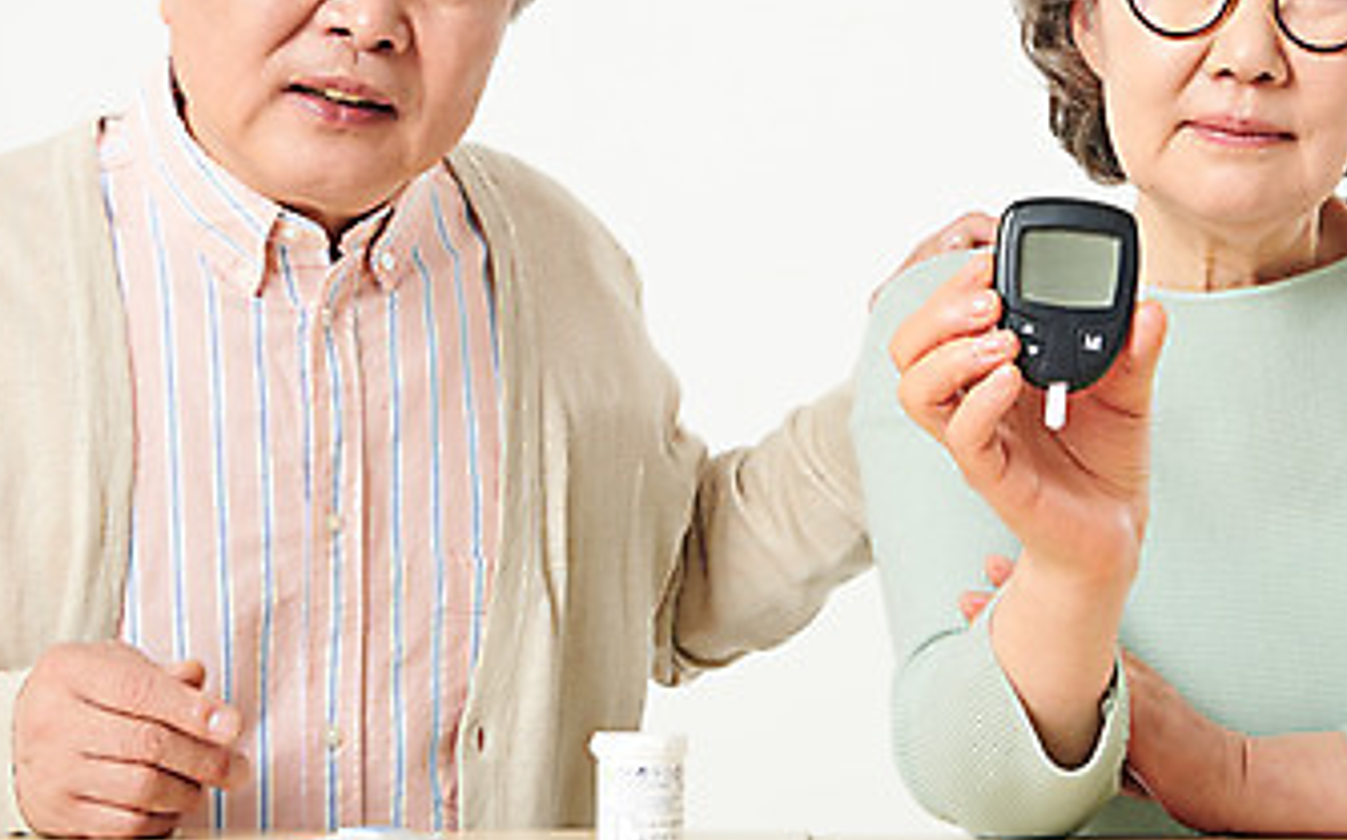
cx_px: 726
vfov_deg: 15.7
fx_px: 3009
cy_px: 121
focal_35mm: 82
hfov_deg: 25.2
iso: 100
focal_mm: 45
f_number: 14
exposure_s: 1/125
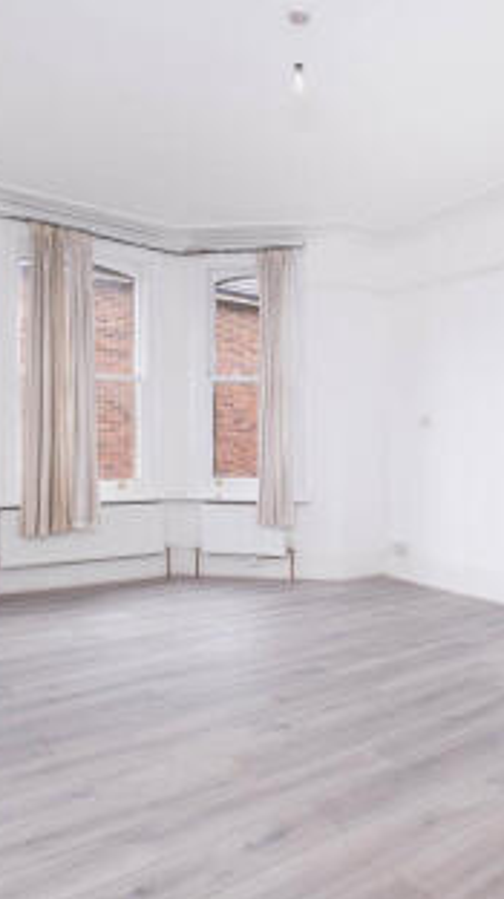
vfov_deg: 76.4
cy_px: 451
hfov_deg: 46.2
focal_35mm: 24
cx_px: 366
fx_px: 571
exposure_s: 1/15
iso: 320
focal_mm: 10
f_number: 5
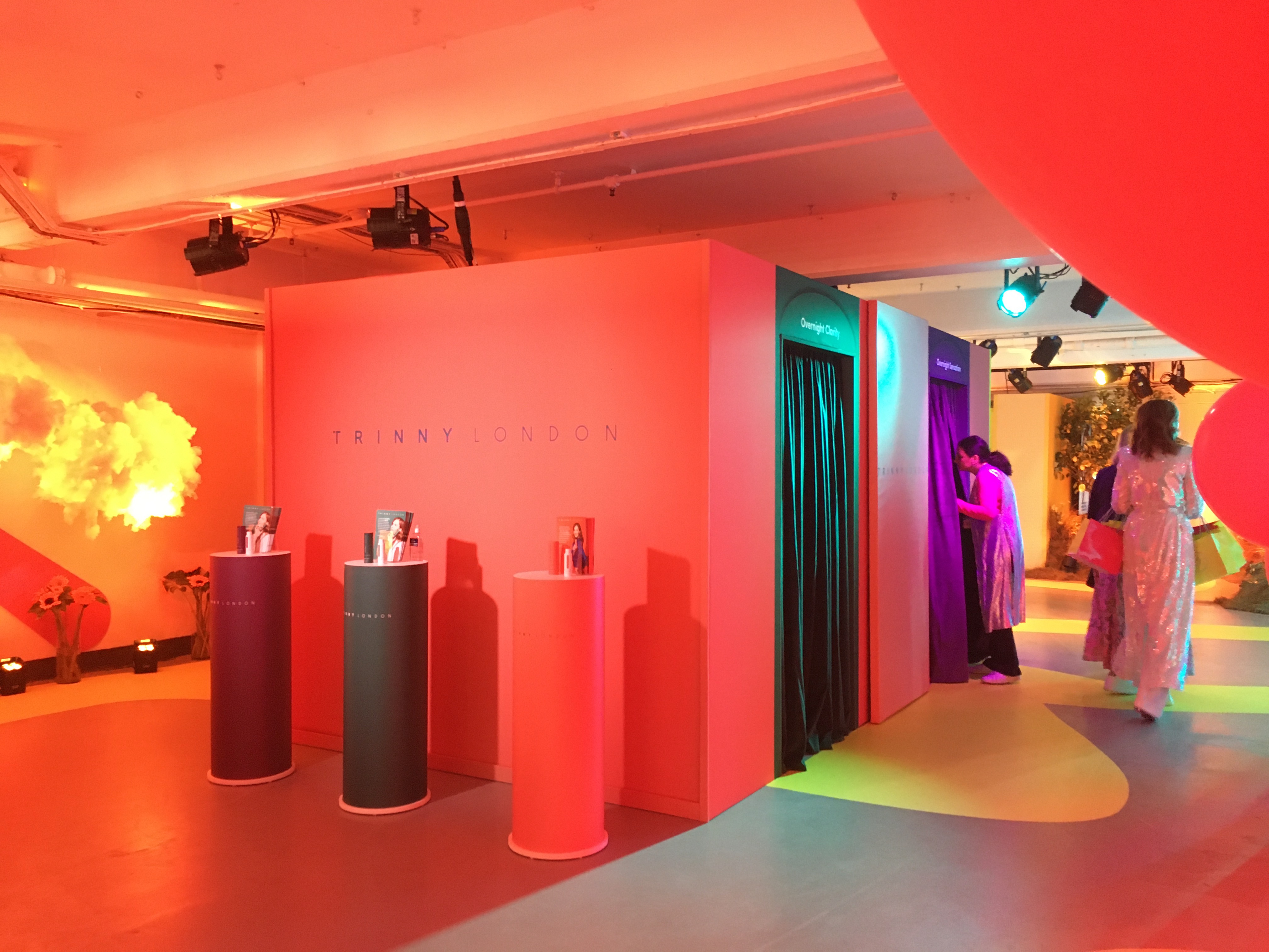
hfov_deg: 61.7
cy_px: 476
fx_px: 1063
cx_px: 634
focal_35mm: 29
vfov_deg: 48.2
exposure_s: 1/33
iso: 250
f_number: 2.2
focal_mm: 4.15
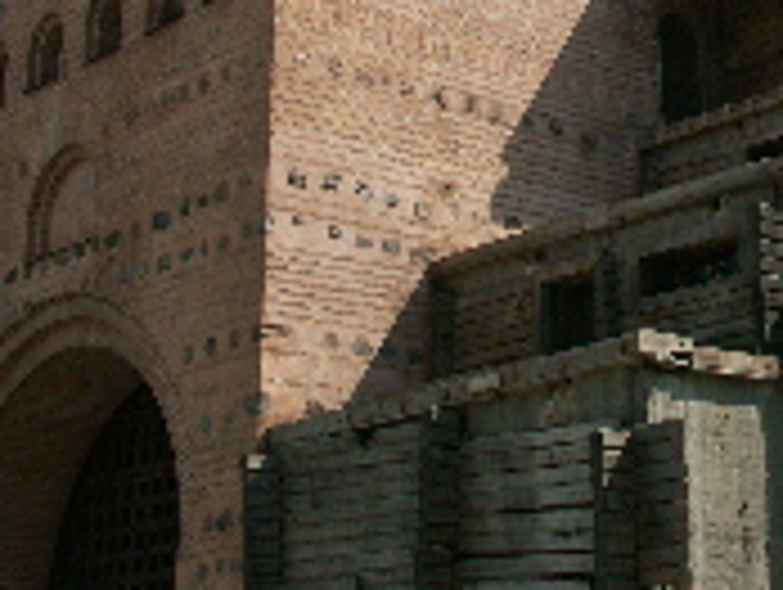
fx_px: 1948
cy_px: 18
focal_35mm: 86
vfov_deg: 16.9
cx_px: 702
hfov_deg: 22.2
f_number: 8
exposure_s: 1/400
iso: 100
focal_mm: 10.07
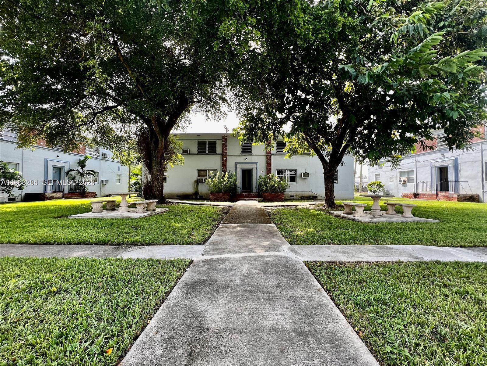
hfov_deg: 106.2
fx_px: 183
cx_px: 244
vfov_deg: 89.9
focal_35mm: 13
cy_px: 183
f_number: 1.8
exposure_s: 1/260
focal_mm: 1.57
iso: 32
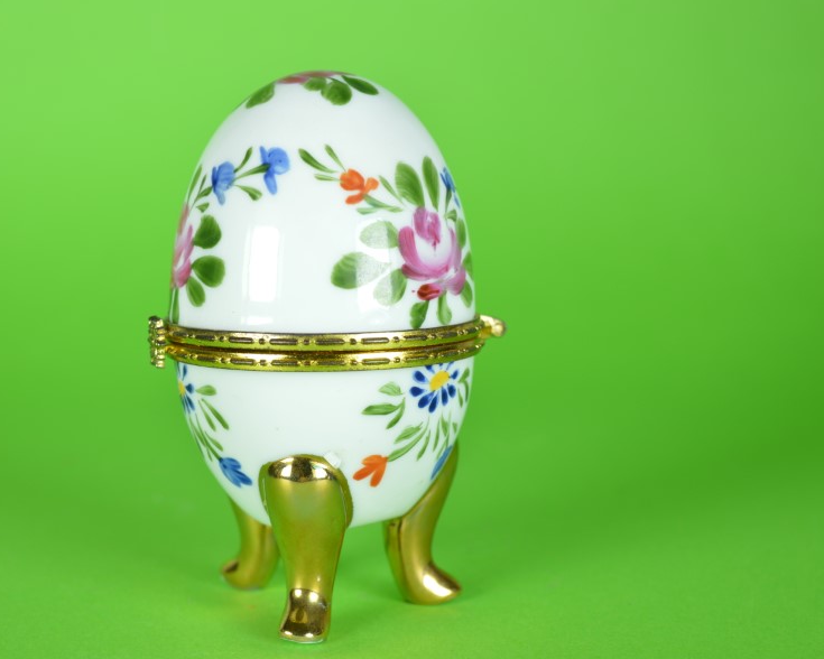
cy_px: 331
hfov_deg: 30.4
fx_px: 1512
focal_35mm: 62
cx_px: 333
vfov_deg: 24.6
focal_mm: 36
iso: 100
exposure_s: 1/125
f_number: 6.3
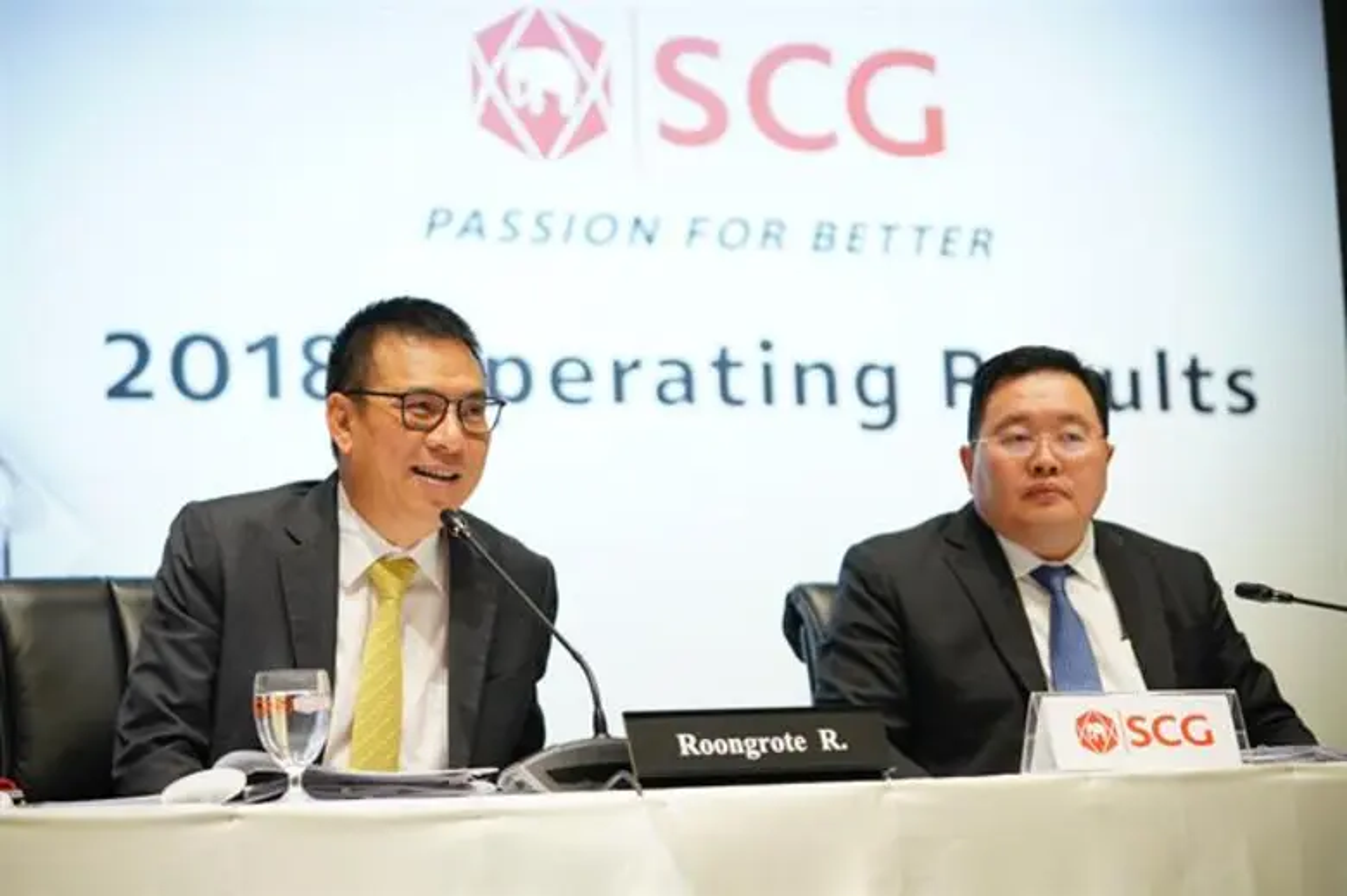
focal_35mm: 95
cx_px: 674
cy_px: 448
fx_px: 3552
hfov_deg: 21.5
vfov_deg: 14.4
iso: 1000
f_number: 2.8
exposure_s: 1/160
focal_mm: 95
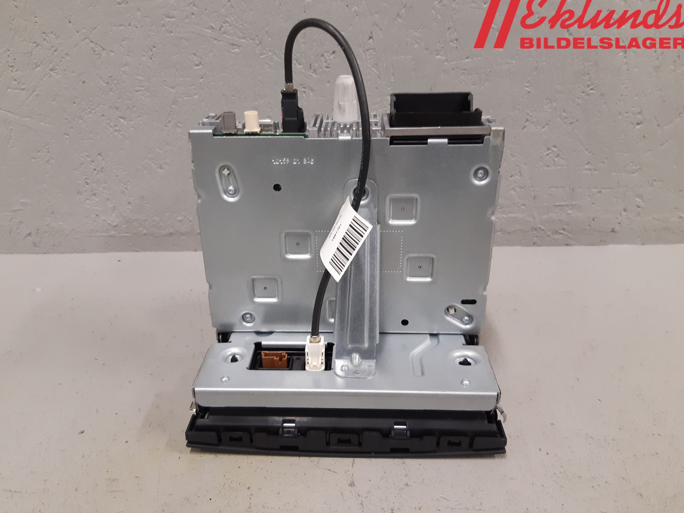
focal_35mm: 27
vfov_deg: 51.4
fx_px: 534
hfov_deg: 65.3
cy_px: 256
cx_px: 331
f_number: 1.7
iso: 160
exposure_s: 1/50
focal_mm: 3.93
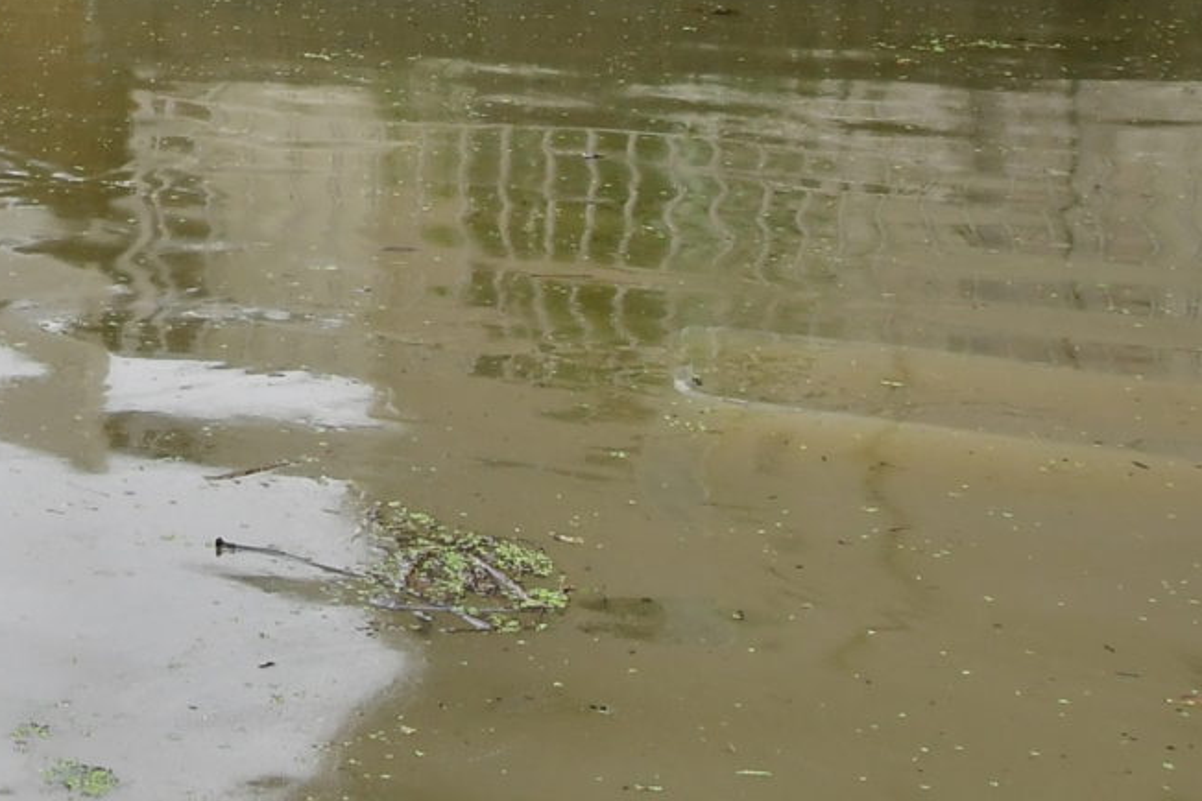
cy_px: -578
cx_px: -907
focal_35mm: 118
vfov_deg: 10.9
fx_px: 3940
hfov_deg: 15.2
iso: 320
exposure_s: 1/320
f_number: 8
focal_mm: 20
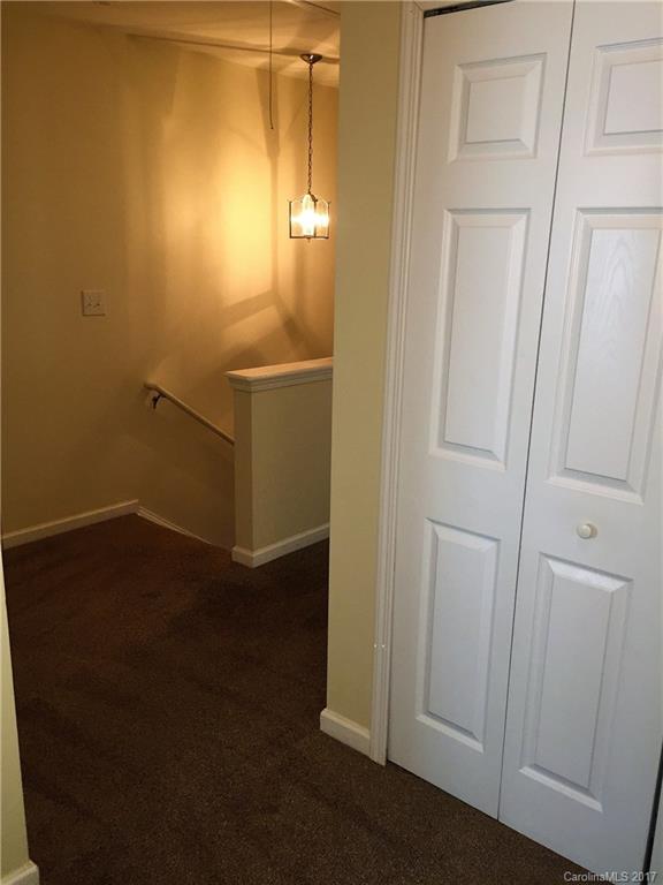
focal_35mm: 29
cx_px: 332
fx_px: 741
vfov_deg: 61.7
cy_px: 442
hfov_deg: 48.2
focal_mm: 4.15
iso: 100
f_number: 2.2
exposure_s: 1/30
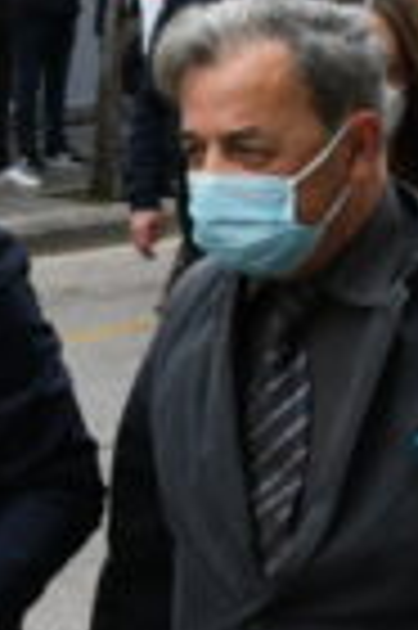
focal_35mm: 116
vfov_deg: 17.6
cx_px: -207
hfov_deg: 11.3
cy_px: 198
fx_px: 2025
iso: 1250
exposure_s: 1/640
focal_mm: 18
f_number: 5.6
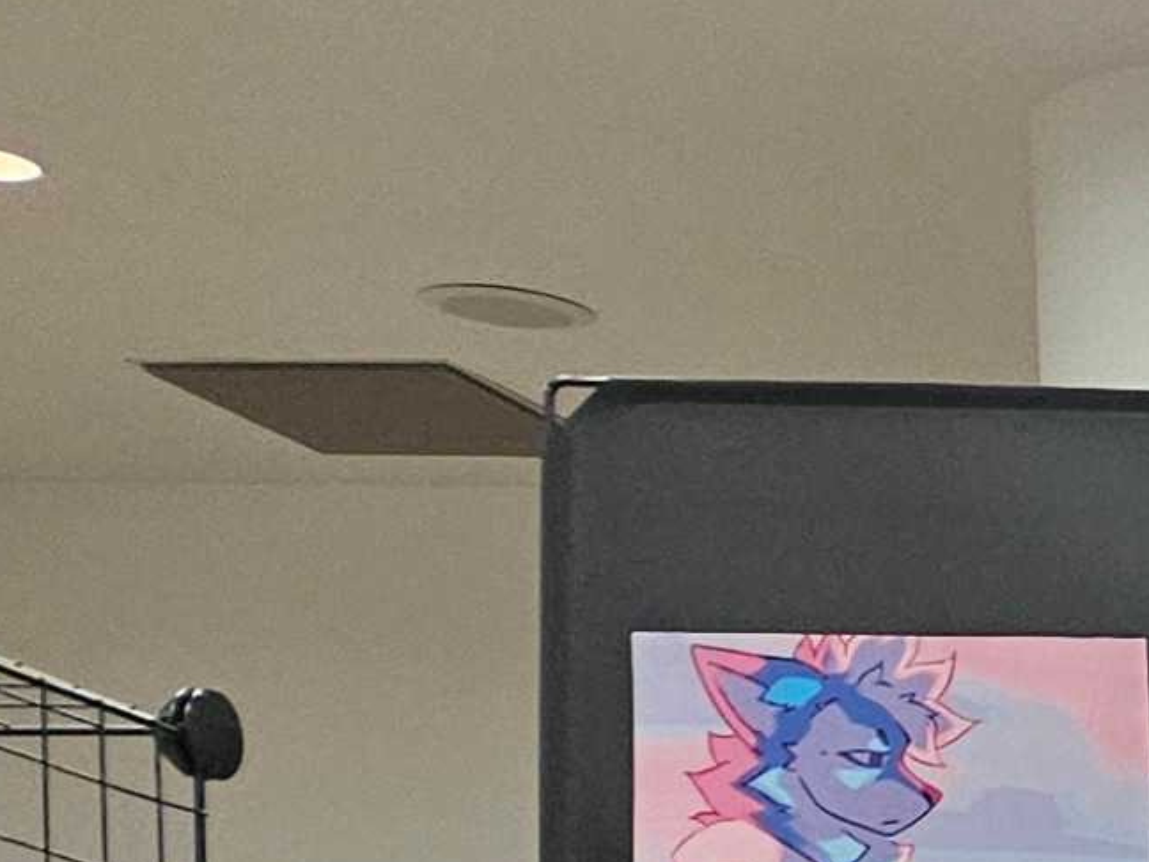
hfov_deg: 10.1
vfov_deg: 9.5
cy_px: 1958
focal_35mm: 142
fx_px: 4713
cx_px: 3497
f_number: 1.8
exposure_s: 1/120
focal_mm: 5.4
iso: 320
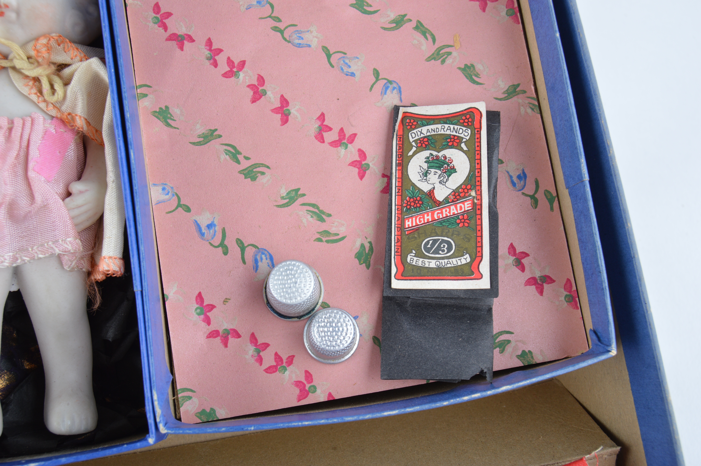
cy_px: 233
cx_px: 350
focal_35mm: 42
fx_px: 817
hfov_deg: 46.4
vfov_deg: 31.8
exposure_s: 1/25
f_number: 10
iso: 100
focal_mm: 28
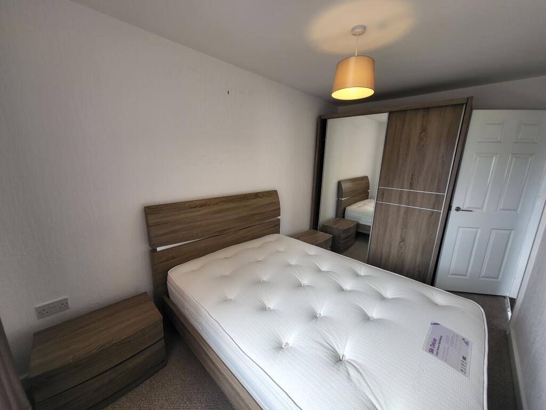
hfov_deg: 106.2
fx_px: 205
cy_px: 205
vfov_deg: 89.9
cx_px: 273
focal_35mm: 13
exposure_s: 1/50
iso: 40
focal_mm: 1.74
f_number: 2.2
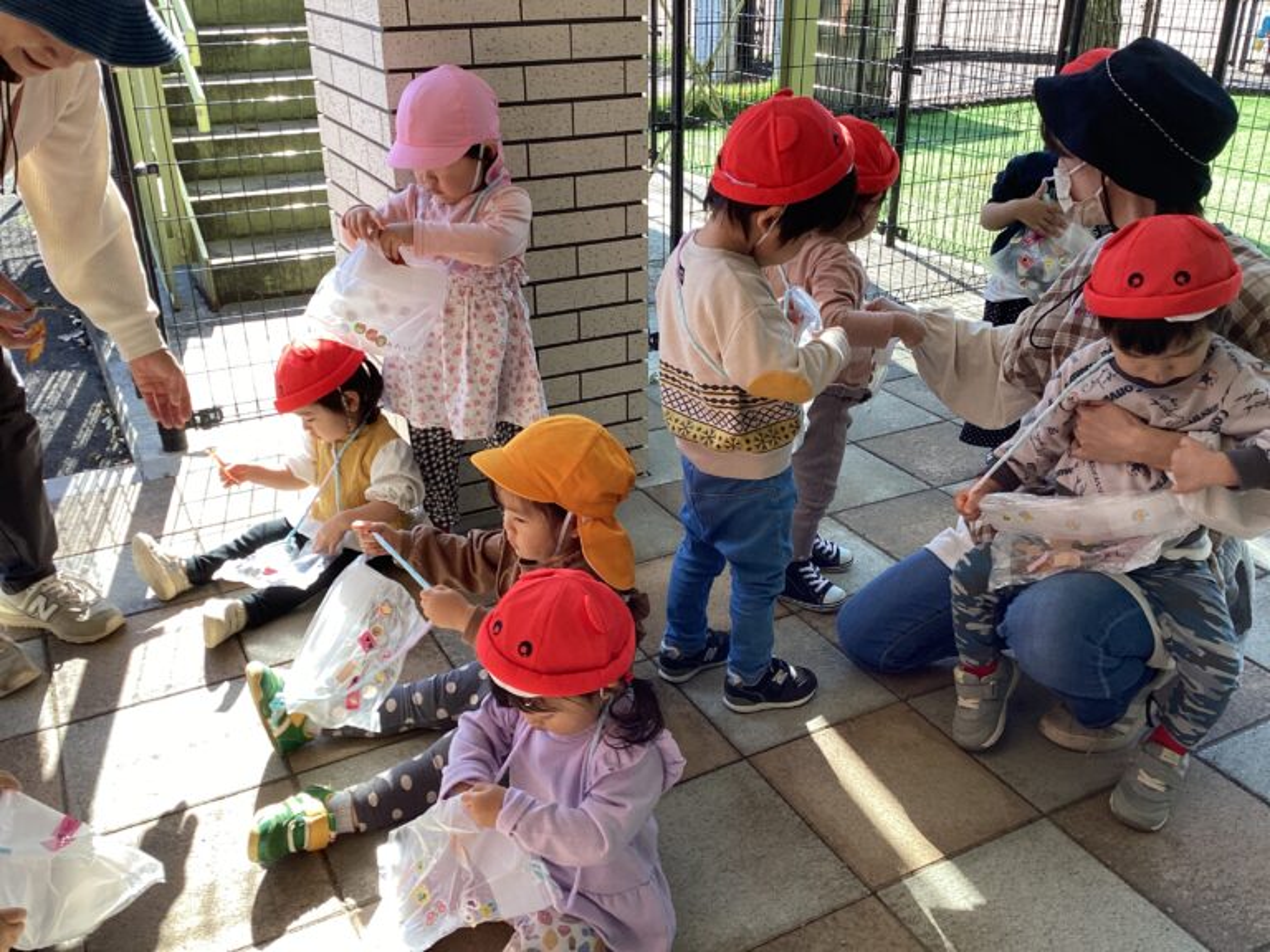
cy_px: 476
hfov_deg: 58.4
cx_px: 635
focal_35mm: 31
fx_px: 1137
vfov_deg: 45.4
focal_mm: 3.3
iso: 25
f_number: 2.4
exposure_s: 1/199
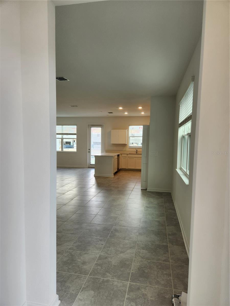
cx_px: 115
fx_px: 204
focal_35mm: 23
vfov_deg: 73.9
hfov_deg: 58.9
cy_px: 153
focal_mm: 5.4
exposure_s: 1/120
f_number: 1.8
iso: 50
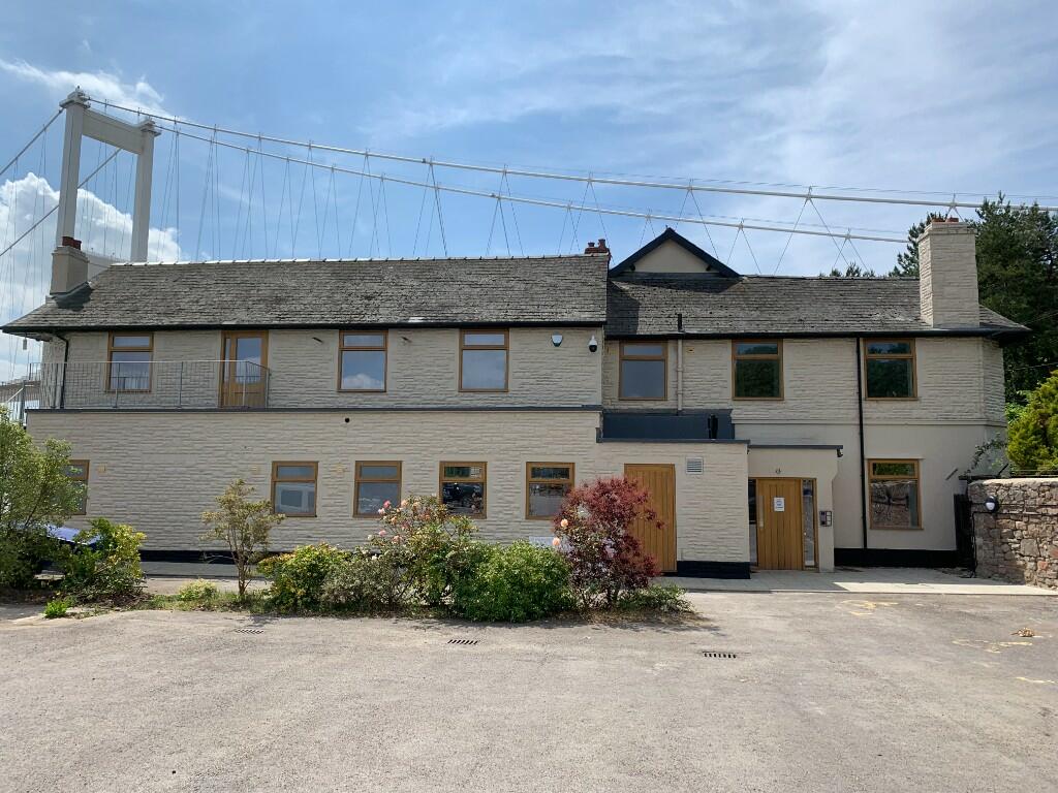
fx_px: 795
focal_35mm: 26
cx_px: 529
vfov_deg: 53.1
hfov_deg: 67.3
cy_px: 396
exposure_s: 1/3521
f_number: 1.8
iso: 25
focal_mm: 4.25
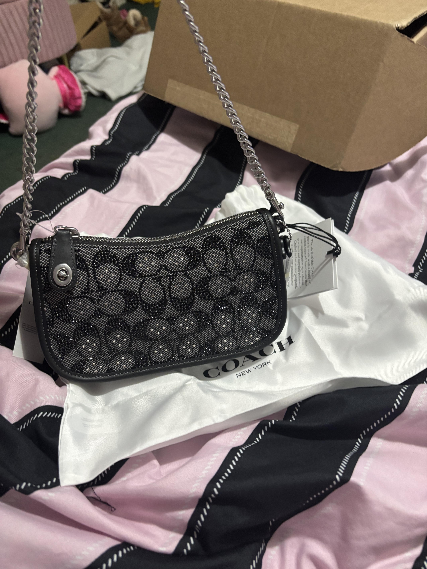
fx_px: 428
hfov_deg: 53.1
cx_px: 214
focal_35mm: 26
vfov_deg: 67.3
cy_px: 284
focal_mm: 5.96
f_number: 1.6
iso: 400
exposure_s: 1/40
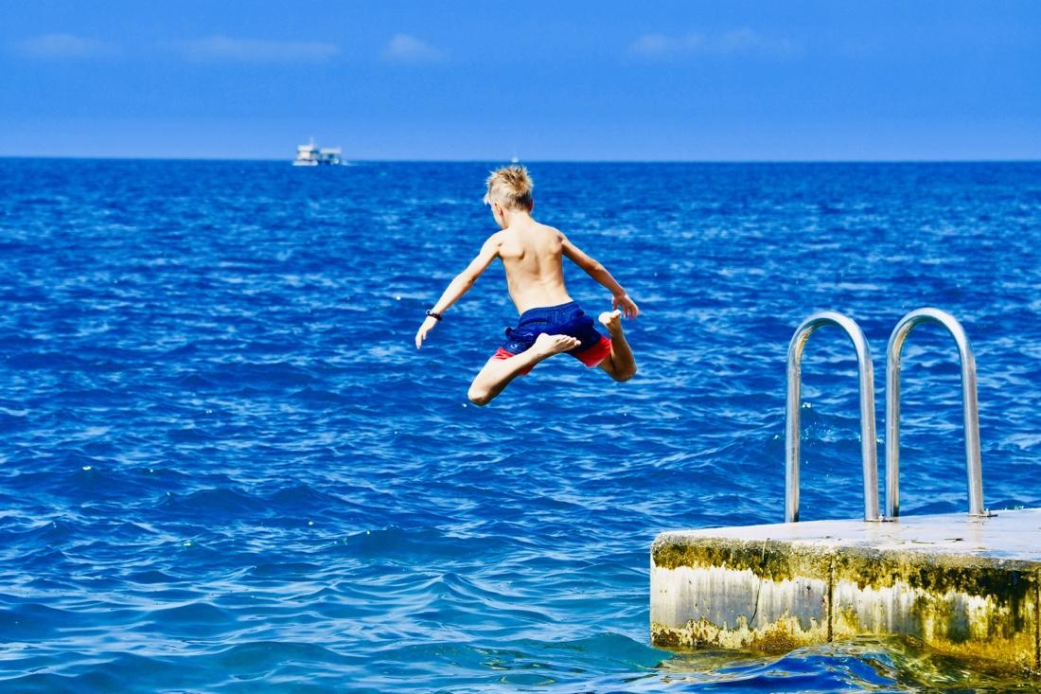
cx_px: 520
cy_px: 347
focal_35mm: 187
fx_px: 5406
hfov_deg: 11.0
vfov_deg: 7.3
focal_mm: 125
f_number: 7.1
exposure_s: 1/1600
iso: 400
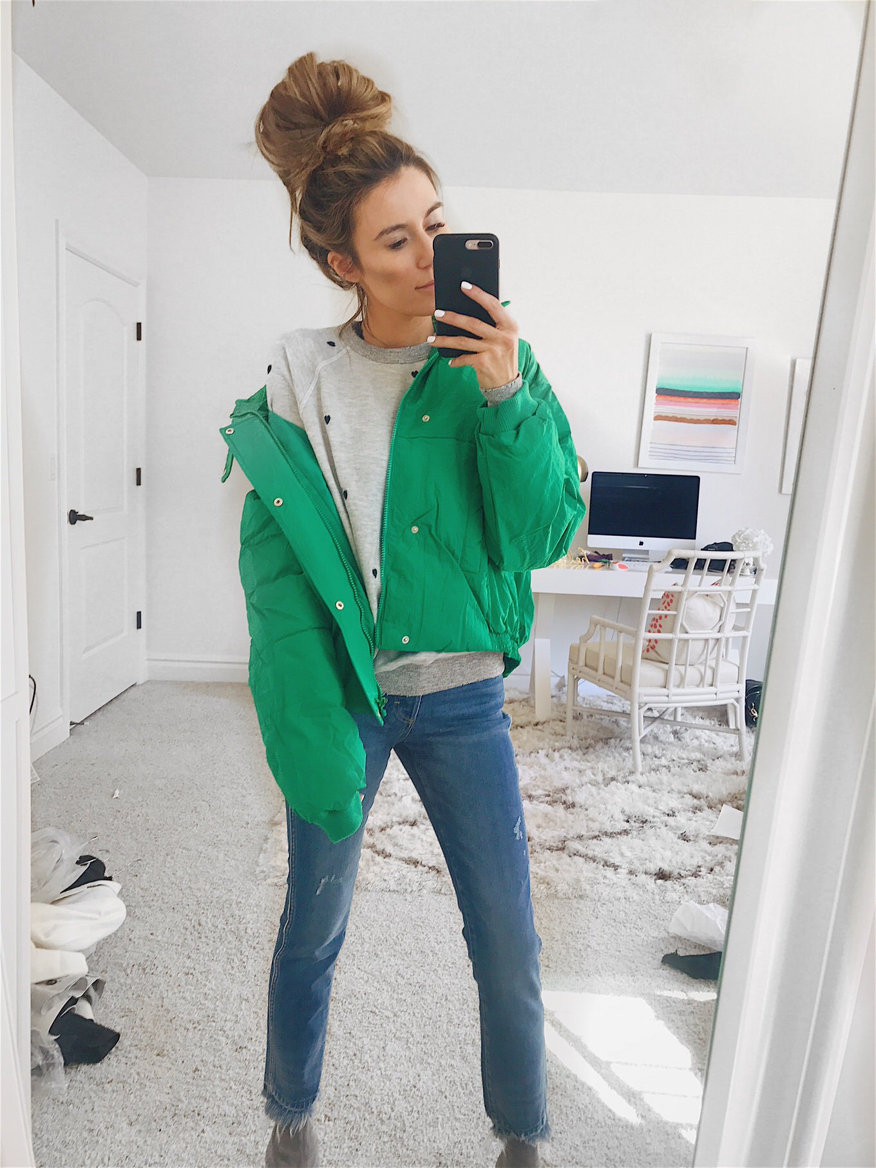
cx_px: 438
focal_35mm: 28
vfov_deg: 63.4
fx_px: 945
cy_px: 584
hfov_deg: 49.8
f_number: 1.8
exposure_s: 1/60
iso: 25
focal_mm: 3.99
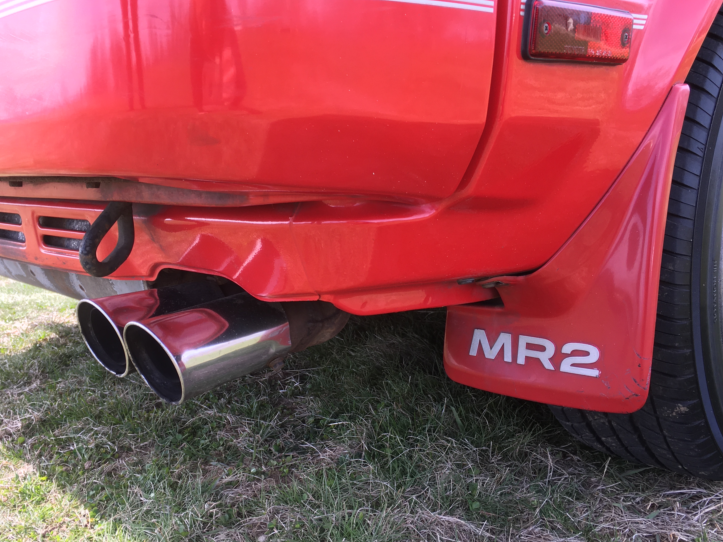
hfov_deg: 53.9
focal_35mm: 34
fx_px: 710
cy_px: 306
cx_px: 338
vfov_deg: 41.7
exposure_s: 1/161
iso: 25
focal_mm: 4.15
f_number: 2.2
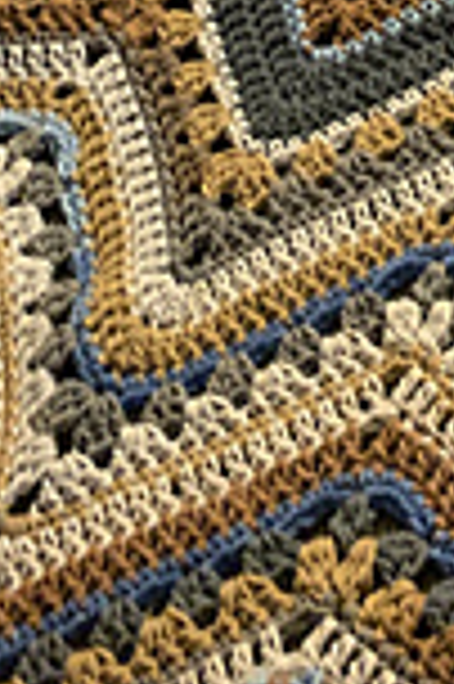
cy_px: -382
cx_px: 443
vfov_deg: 19.5
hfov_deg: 15.1
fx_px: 1687
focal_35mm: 89
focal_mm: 4.25
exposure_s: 1/30
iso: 500
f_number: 1.8
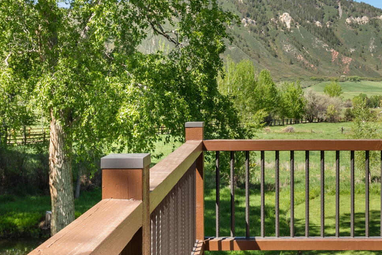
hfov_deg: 37.3
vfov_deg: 25.4
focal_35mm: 53
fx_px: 563
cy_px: 91
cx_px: 238
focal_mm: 17
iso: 250
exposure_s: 1/320
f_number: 7.1
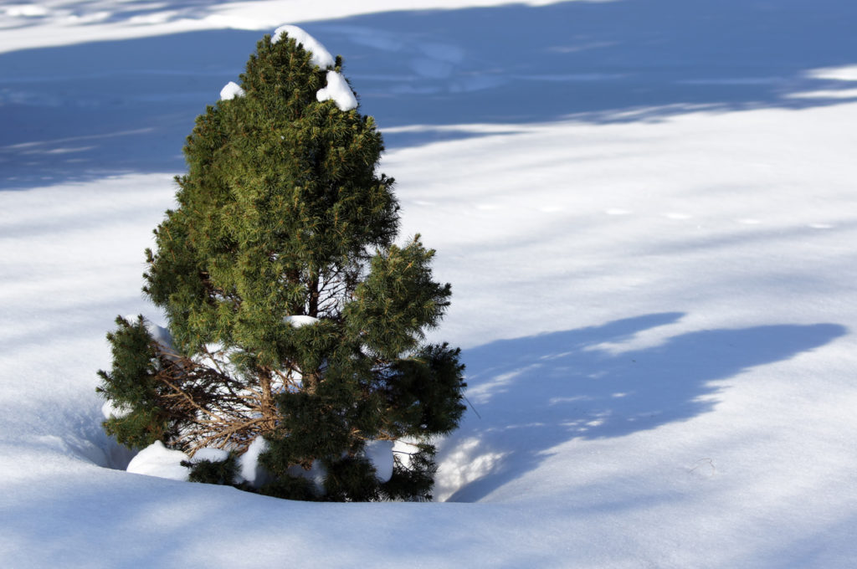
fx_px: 2675
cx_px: 428
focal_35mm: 112
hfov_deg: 18.2
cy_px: 284
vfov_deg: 12.1
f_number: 6.3
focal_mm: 75
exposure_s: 1/250
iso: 100
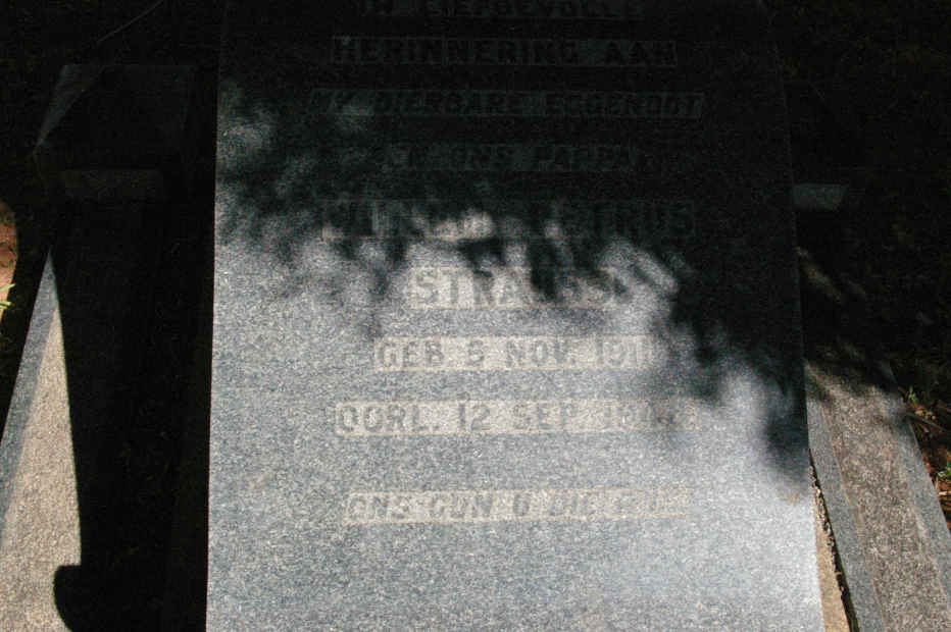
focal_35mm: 39
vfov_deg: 34.2
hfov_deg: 49.6
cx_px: 476
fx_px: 1029
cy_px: 316
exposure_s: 1/1000
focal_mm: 26
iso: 3200
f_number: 16
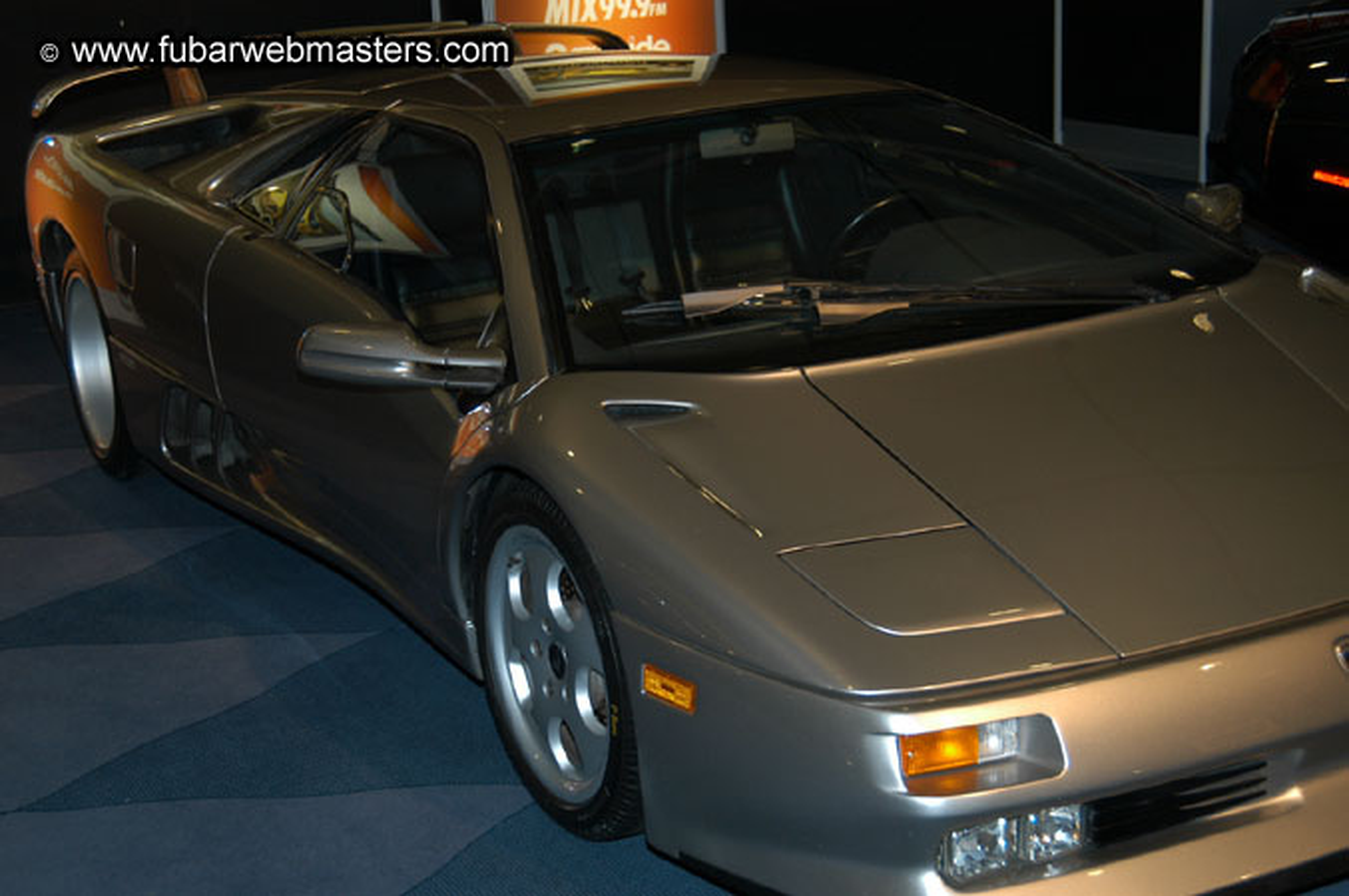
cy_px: 448
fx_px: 2134
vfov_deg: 23.7
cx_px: 674
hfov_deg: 35.1
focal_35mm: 57
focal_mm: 38
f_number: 5
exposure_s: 1/60
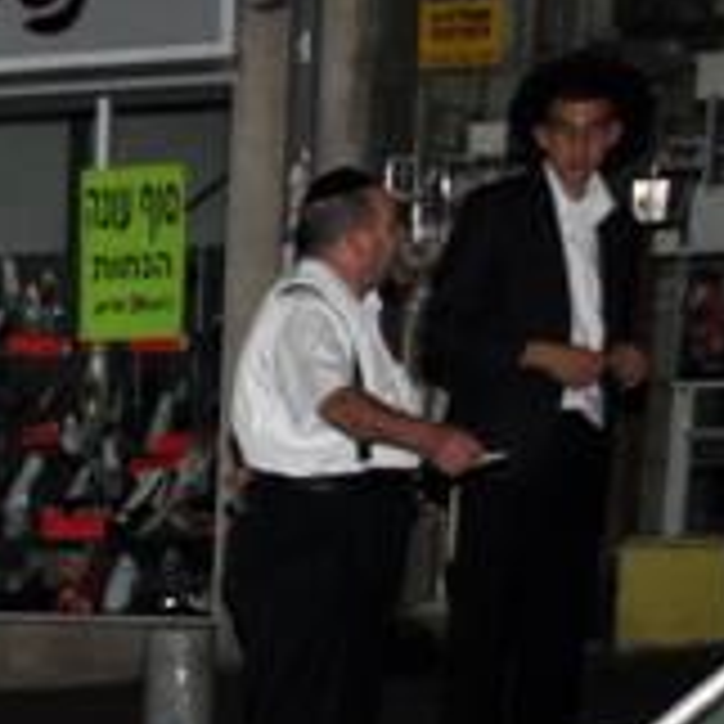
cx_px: -1237
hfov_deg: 9.2
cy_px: 1376
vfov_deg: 10.1
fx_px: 3833
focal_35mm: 162
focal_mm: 20
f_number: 5
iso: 500
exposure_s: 1/60
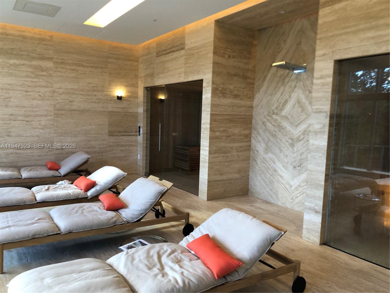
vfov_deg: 49.7
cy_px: 146
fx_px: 315
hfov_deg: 63.4
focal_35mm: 28
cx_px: 195
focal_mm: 4
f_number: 1.8
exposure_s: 1/24
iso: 40
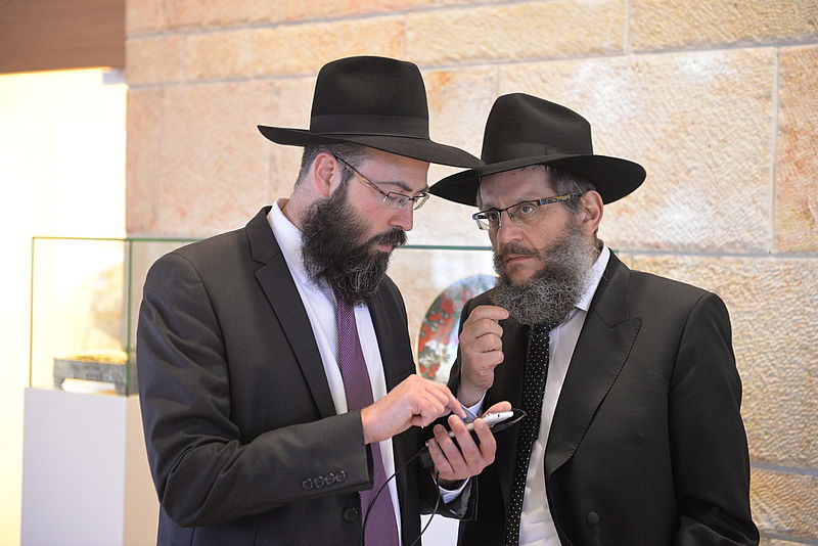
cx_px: 409
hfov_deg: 30.5
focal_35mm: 66
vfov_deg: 20.6
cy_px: 273
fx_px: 1500
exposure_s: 1/125
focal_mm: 66
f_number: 3.2
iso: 2000
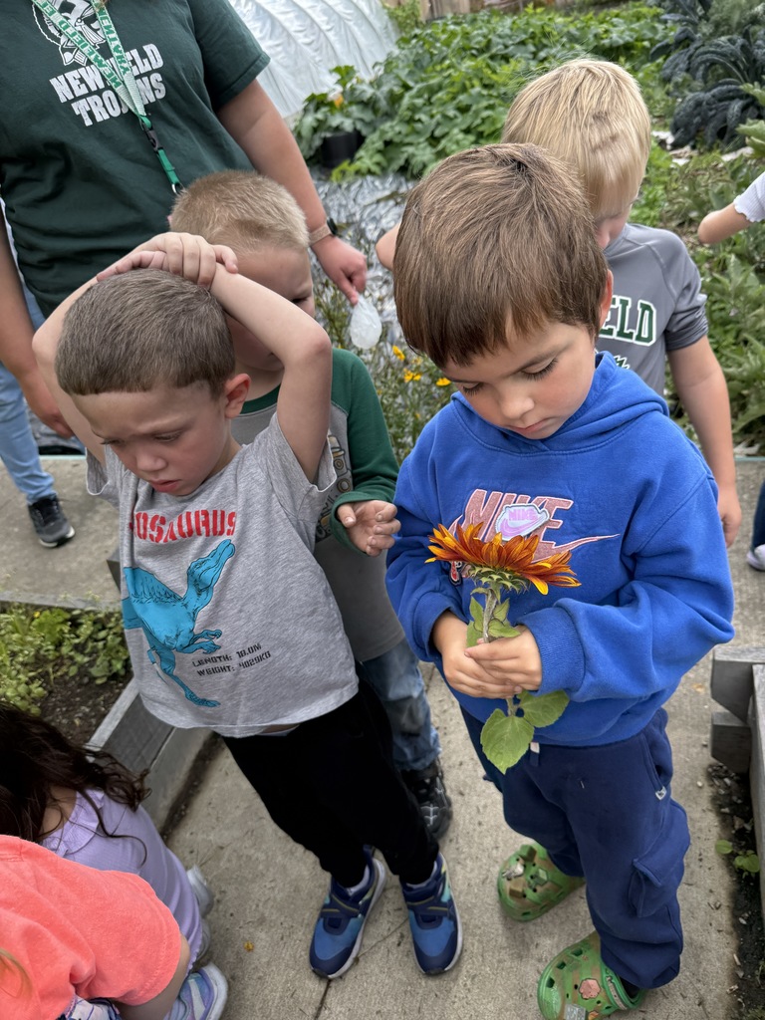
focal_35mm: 24
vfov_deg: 71.6
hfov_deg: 56.8
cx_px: 382
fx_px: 707
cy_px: 510
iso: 100
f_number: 1.78
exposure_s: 1/1770
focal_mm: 6.76
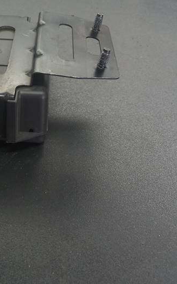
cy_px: 129
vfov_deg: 38.8
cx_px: -10
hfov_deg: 23.5
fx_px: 402
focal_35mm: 52
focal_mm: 4.6
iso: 160
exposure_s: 1/50
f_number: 1.8
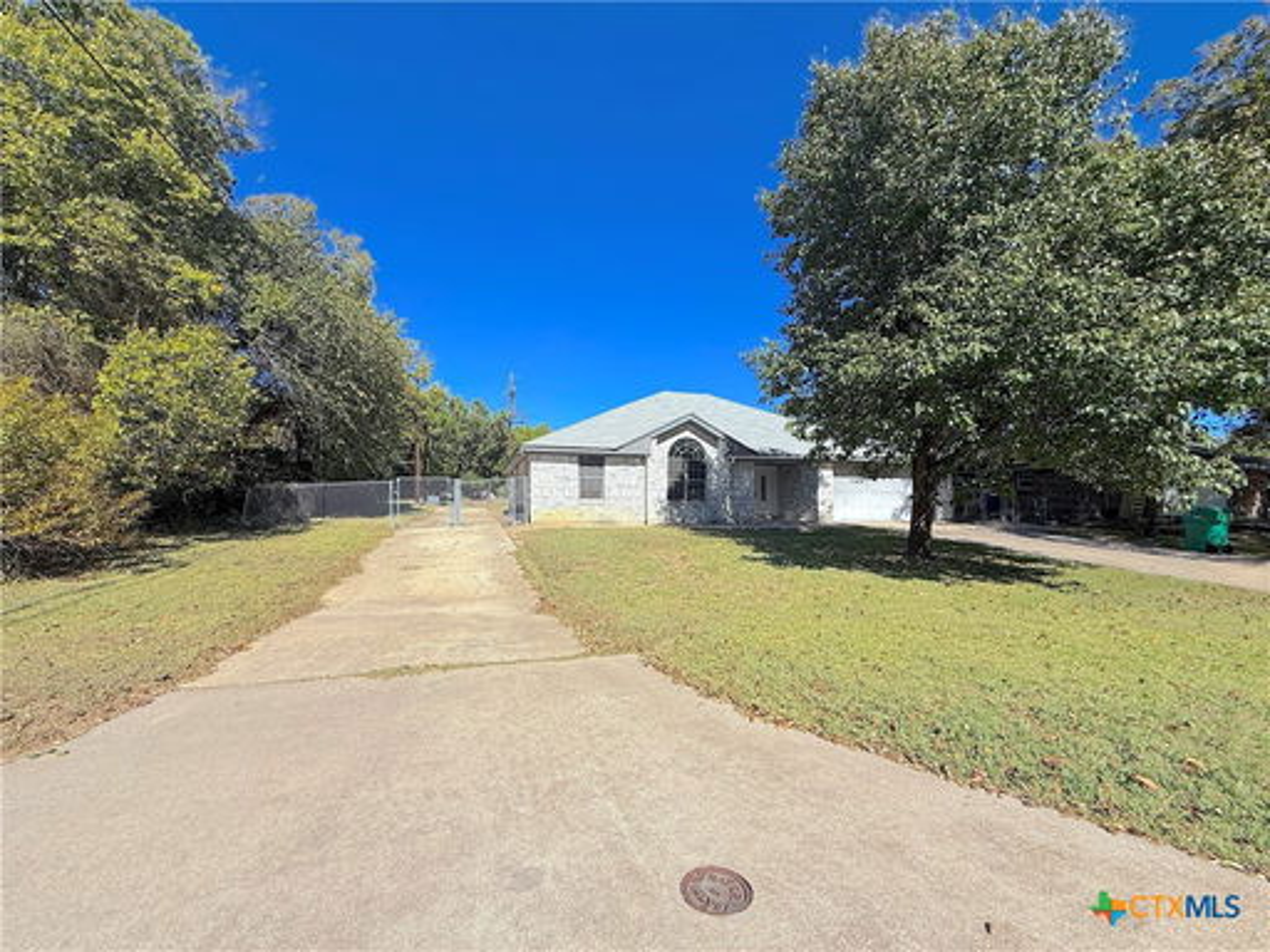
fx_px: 514
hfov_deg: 102.1
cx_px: 635
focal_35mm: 14
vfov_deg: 85.7
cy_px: 476
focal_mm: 2.22
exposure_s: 1/2841
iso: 50
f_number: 2.2
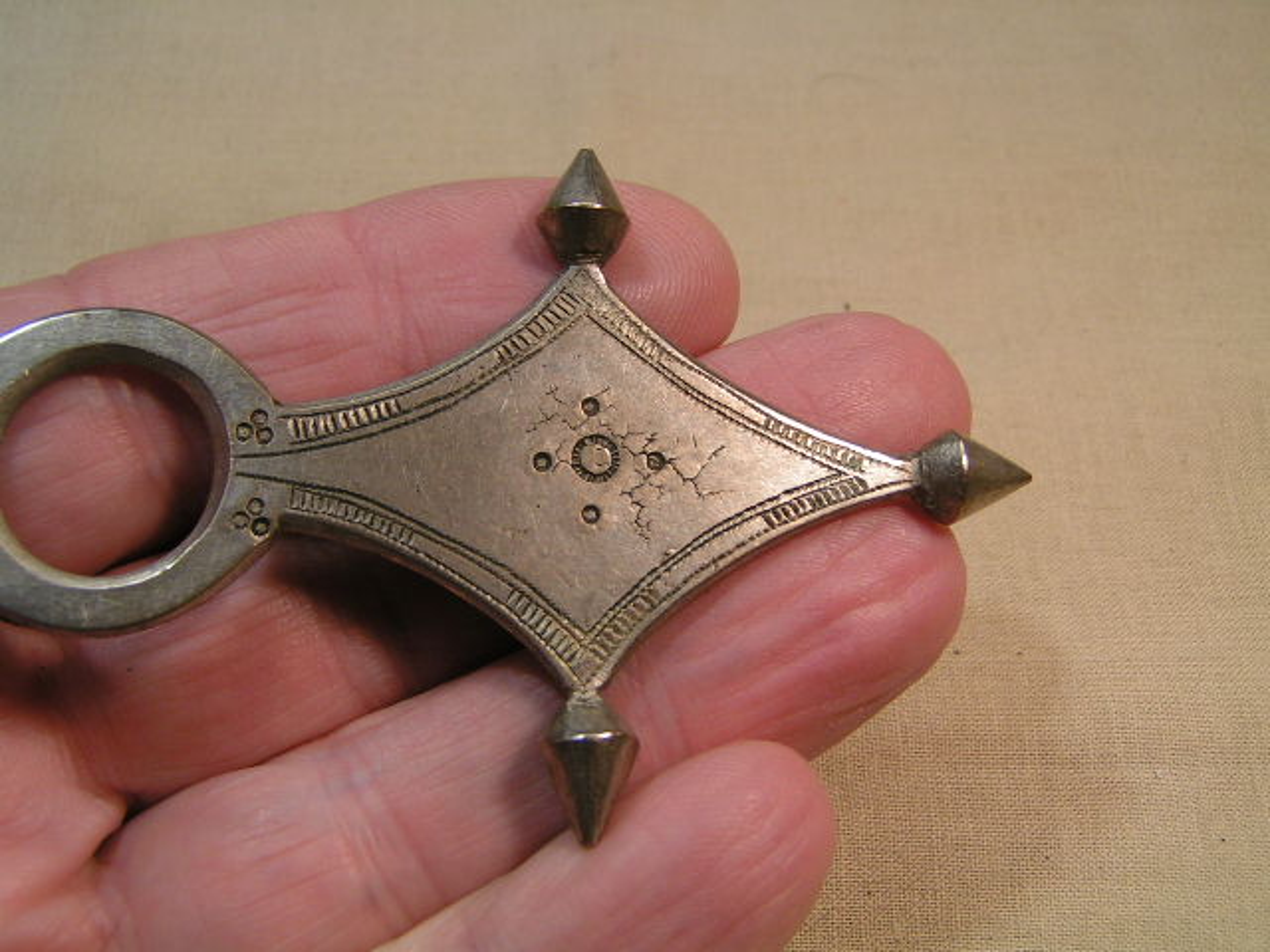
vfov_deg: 37.7
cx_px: 635
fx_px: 1394
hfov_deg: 49.0
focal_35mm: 38
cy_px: 476
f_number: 4
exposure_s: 1/50
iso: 50
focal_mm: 5.8
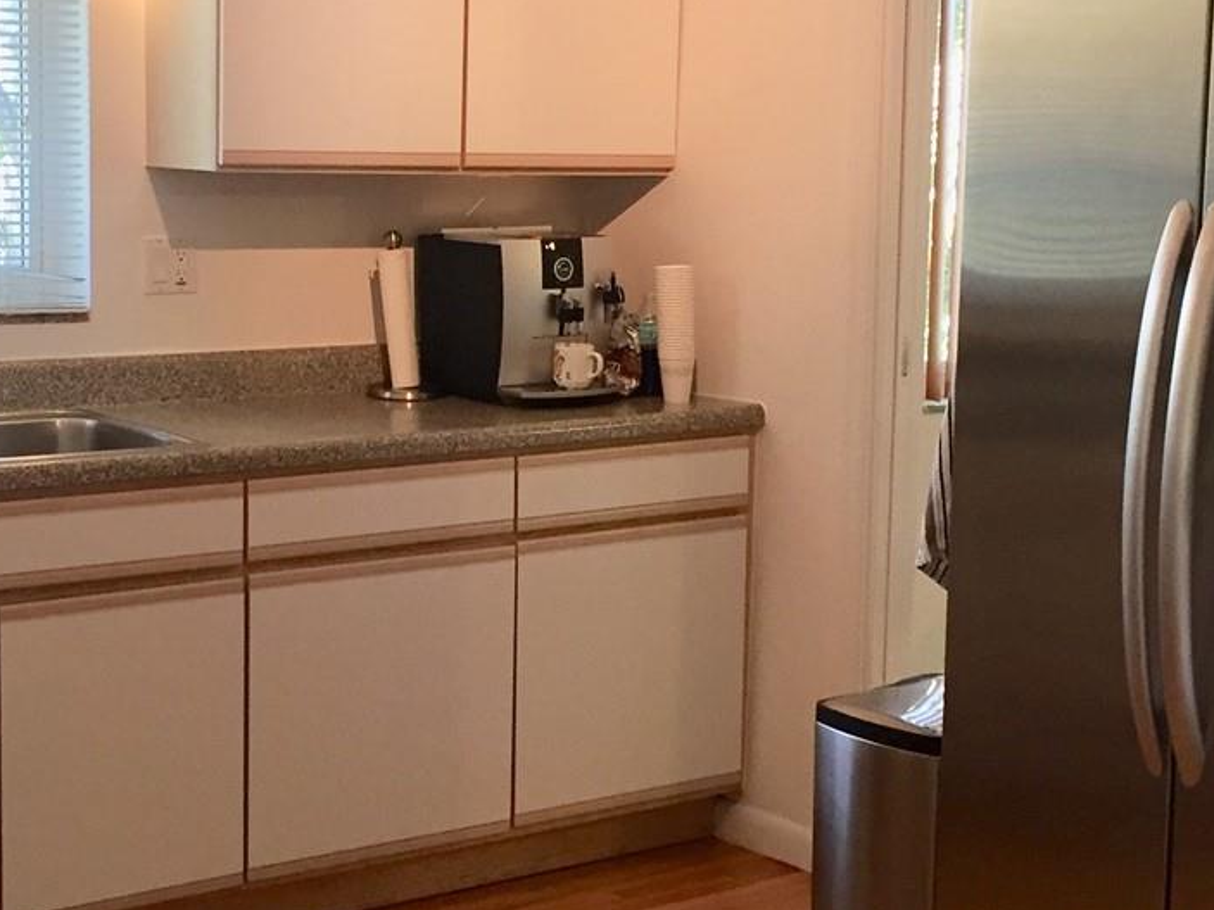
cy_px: 420
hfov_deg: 29.4
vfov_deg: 22.2
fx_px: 2314
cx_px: 528
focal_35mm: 66
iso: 40
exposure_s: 1/30
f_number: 2.2
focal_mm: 4.15
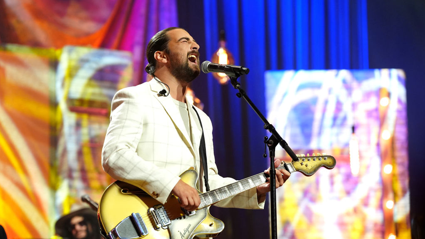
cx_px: 213
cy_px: 141
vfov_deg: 8.5
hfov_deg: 15.0
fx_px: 1612
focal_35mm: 143
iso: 2500
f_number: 3.5
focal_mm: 136
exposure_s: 1/250
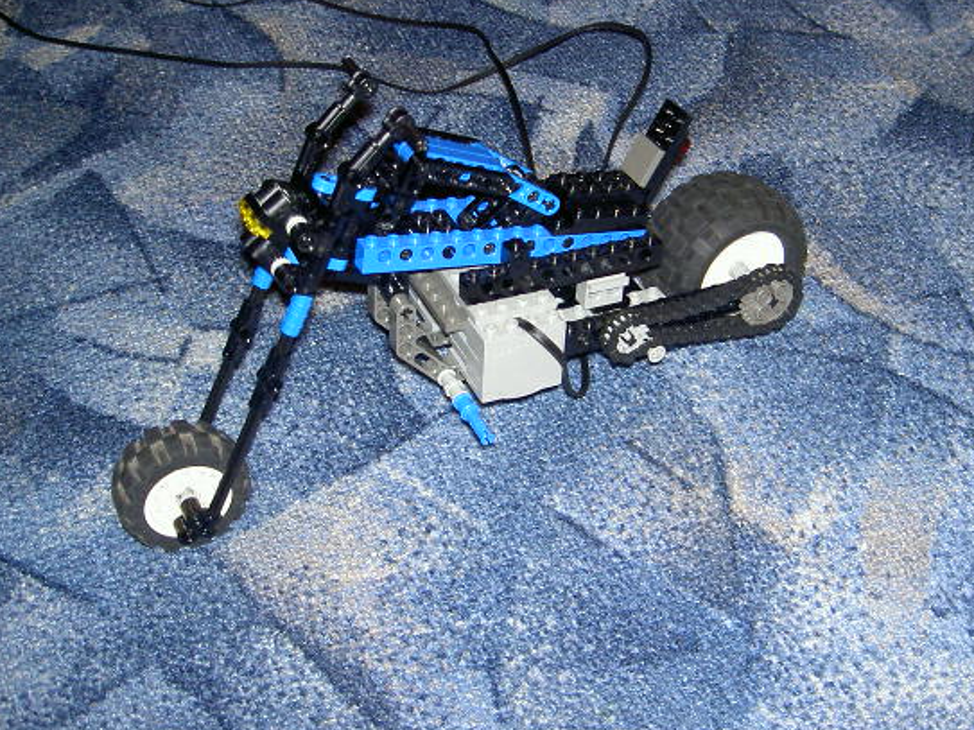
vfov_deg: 31.5
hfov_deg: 41.2
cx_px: 527
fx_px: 1294
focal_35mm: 46
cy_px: 334
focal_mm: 8
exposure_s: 1/59.5
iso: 100
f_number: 2.8
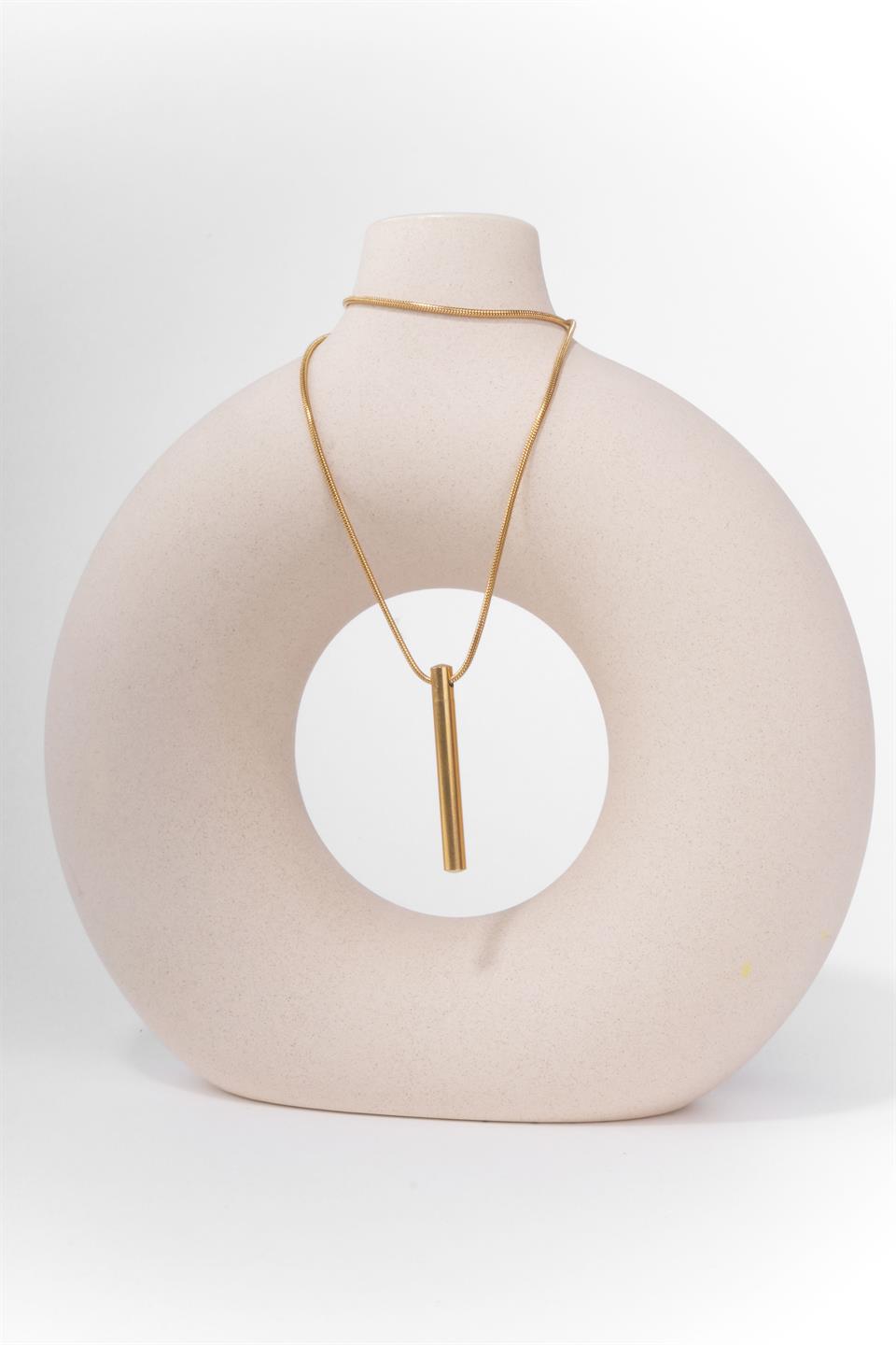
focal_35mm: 51
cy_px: 672
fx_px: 1904
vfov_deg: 38.9
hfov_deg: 26.5
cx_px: 448
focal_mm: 34.2
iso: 400
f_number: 22
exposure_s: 1/200
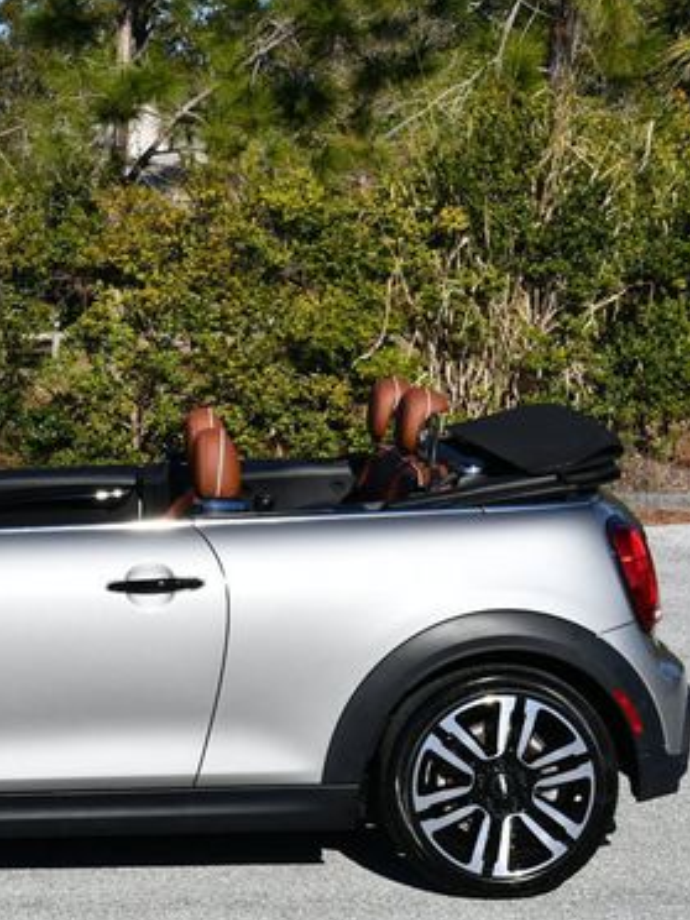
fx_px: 2817
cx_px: -27
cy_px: 460
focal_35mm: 106
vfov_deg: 18.5
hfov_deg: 13.7
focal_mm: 32
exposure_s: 1/320
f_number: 9
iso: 100
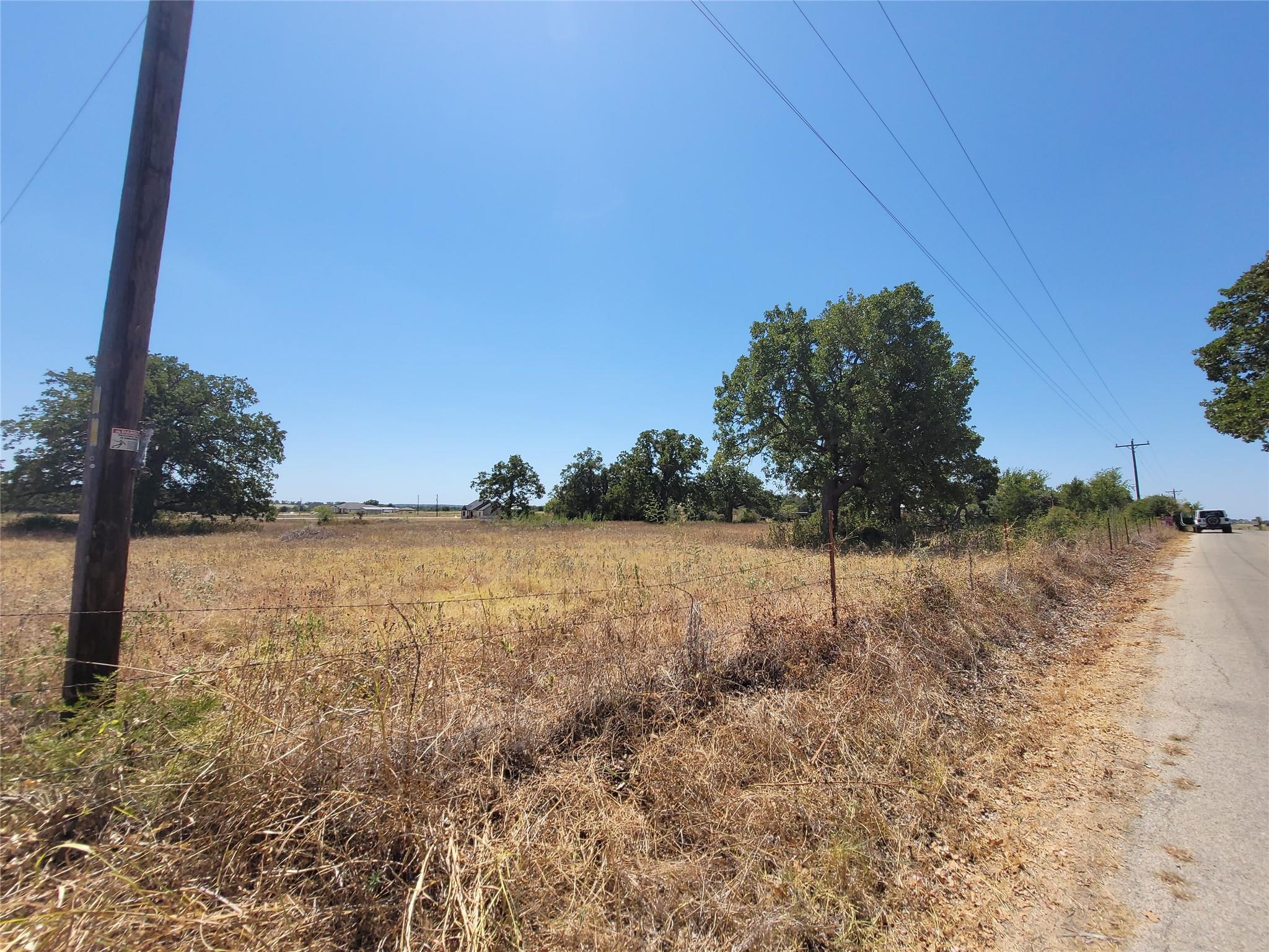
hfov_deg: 106.2
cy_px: 476
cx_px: 634
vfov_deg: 89.9
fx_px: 477
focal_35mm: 13
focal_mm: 2.2
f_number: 2.2
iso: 64
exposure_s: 1/2265
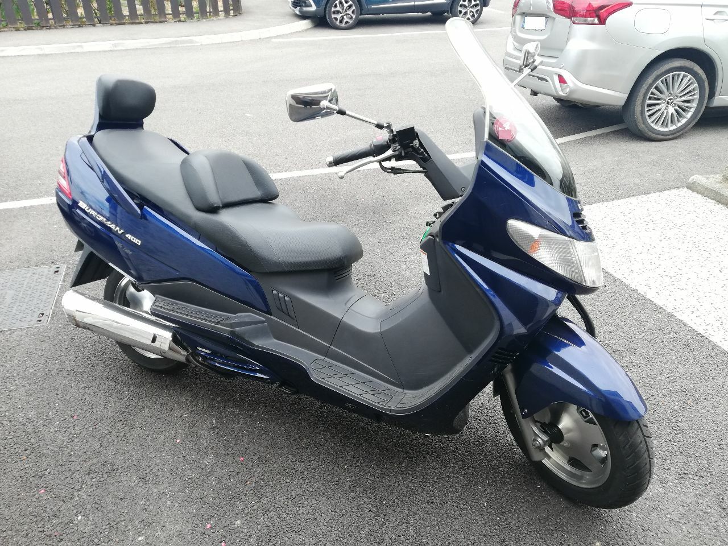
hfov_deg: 67.3
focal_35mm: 26
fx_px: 547
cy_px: 273
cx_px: 364
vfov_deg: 53.1
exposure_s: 1/100
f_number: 2.2
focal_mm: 3.81
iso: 64
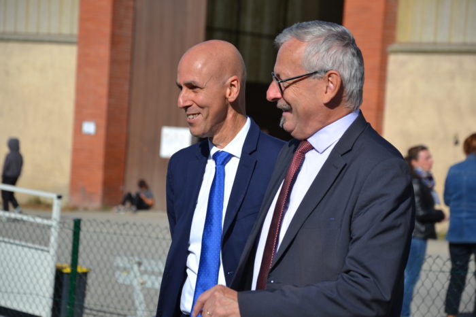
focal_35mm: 158
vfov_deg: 8.7
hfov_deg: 13.0
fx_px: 2081
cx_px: 238
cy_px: 158
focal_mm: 105
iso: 100
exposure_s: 1/500
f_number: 5.6
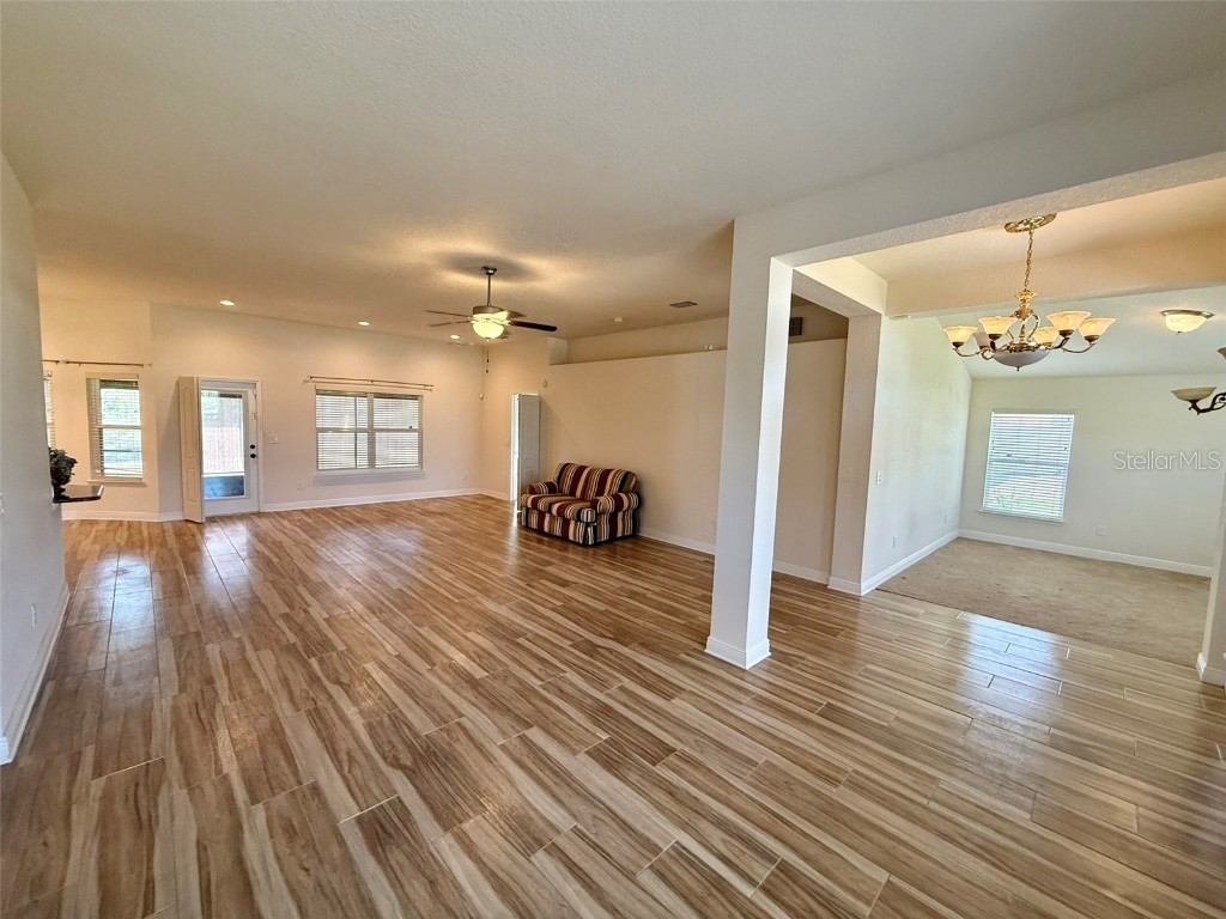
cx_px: 613
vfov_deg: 85.7
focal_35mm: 14
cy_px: 460
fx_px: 496
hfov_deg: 102.1
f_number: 2.2
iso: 320
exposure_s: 1/120
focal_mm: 2.22
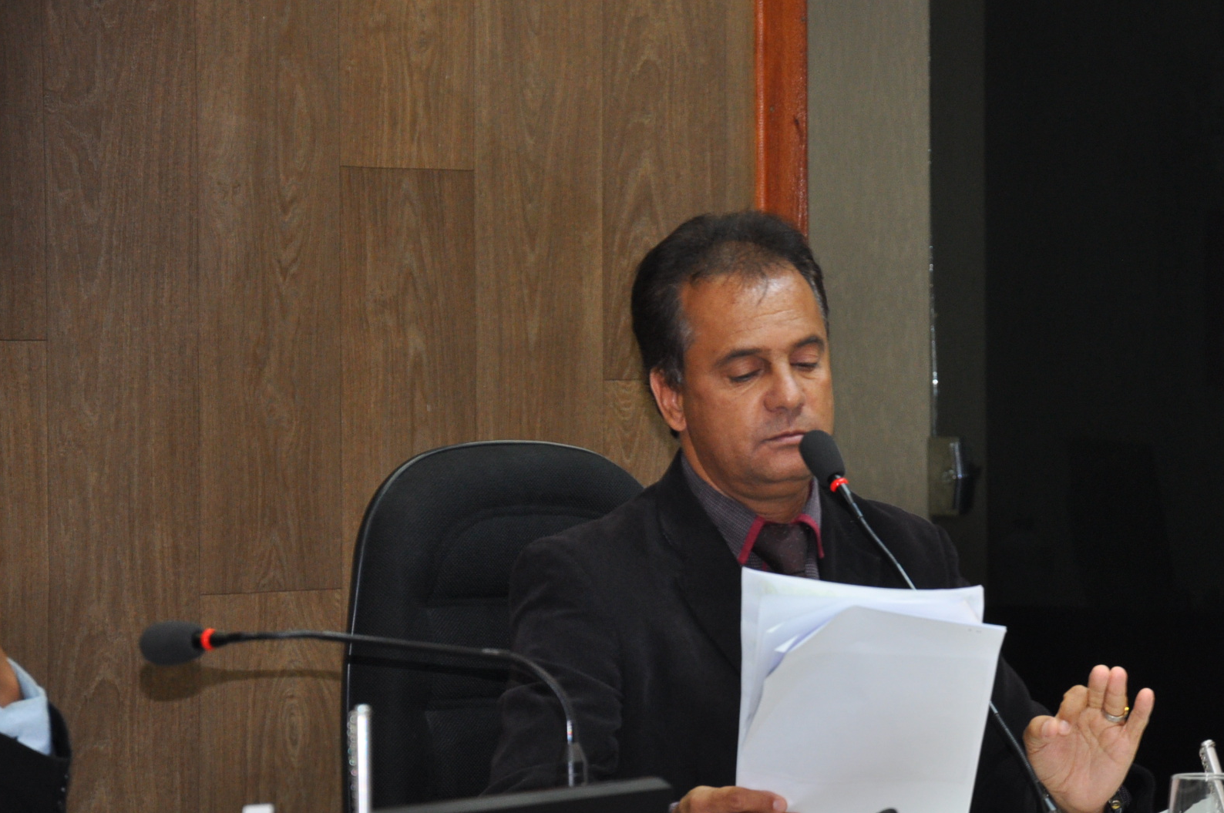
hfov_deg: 9.7
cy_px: 482
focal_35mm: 213
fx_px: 7223
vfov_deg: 6.4
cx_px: 791
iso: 640
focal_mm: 105
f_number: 5.6
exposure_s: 1/60
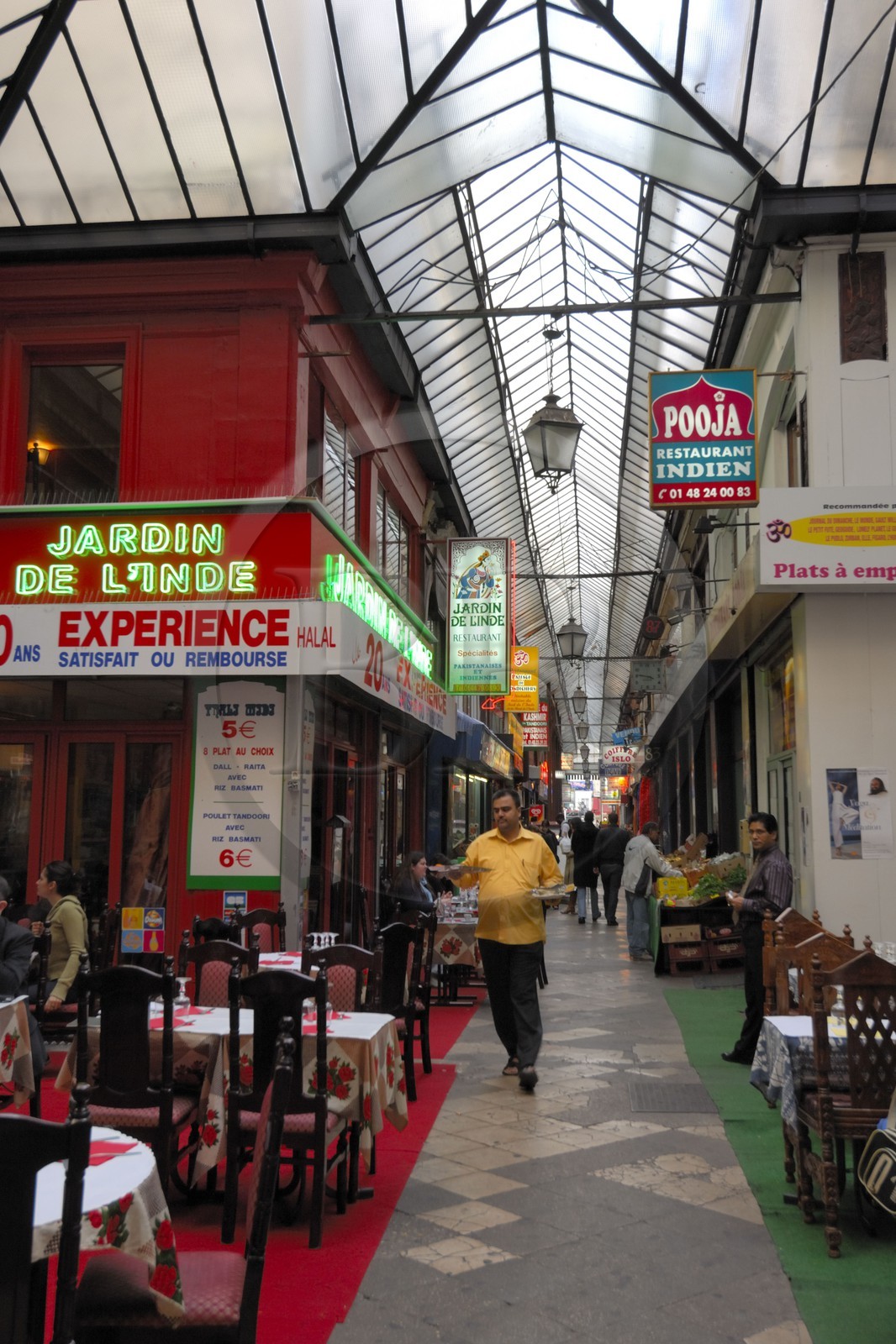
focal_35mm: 33
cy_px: 672
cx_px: 448
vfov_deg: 57.2
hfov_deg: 40.0
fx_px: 1232
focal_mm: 22
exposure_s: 1/45
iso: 200
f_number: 6.3
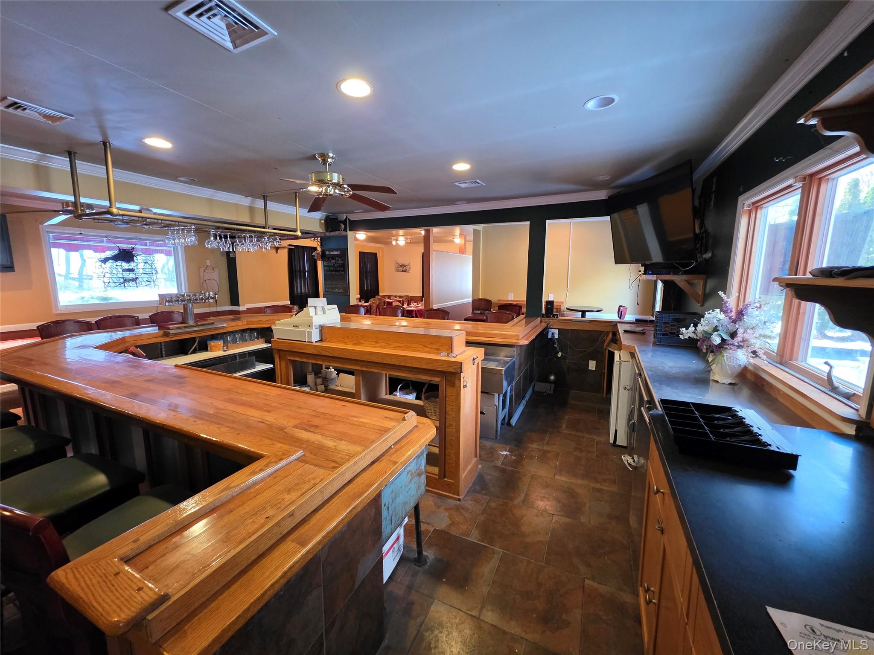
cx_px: 437
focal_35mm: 13
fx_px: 328
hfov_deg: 106.2
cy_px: 328
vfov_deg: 89.9
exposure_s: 1/60
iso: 800
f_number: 1.9
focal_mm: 2.2
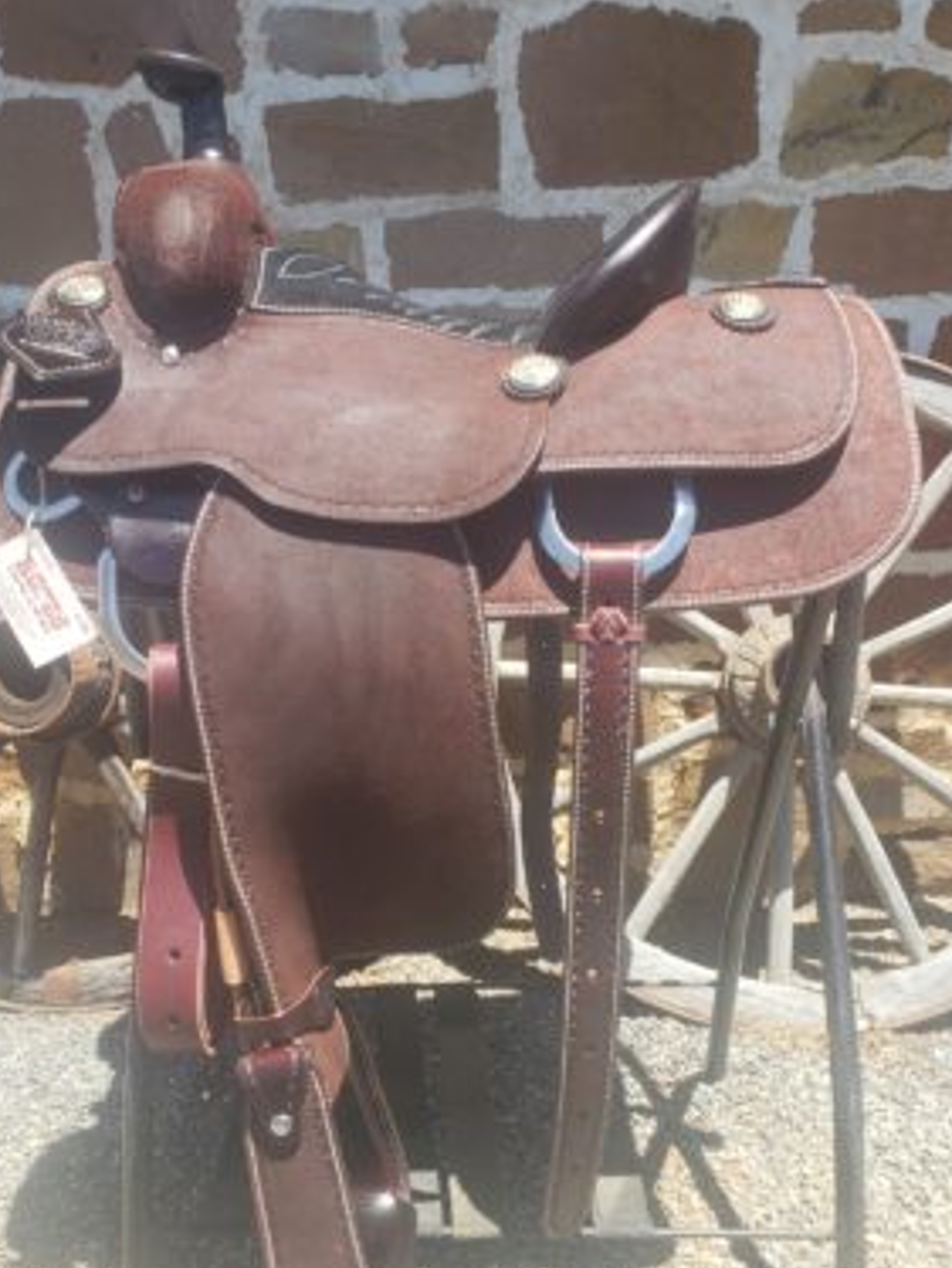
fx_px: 1099
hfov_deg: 46.8
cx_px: 447
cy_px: 722
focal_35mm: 30
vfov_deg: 59.7
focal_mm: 4.3
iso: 50
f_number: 2.4
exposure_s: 1/452
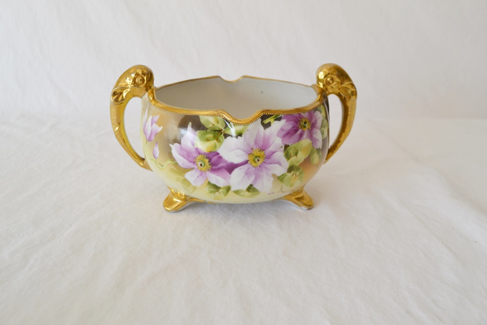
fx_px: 446
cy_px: 162
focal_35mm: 33
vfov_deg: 40.0
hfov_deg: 57.2
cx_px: 244
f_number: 6.3
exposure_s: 1/60
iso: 400
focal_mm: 22
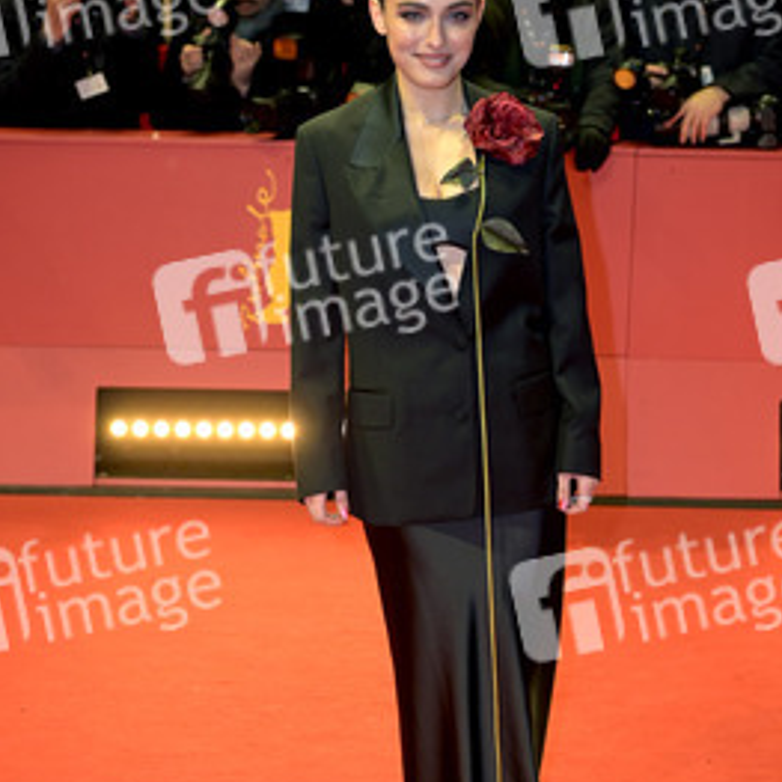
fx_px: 2045
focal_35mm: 80
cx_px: 392
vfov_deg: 21.6
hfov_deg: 21.7
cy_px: 443
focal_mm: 62
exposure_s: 1/400
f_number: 4.5
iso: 1600
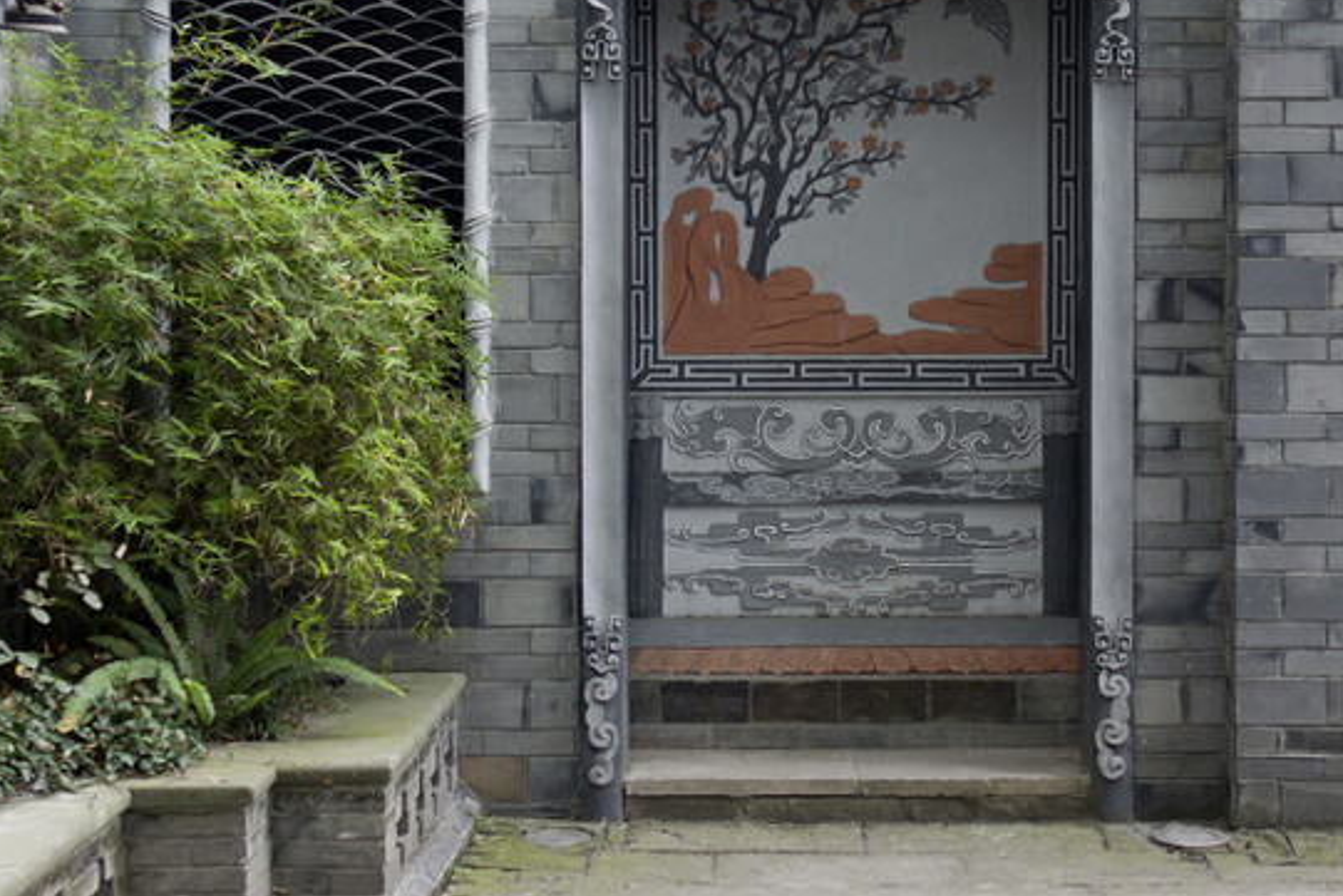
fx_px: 2649
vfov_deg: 19.2
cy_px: 320
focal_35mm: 71
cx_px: 869
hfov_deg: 28.3
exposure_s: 1/40
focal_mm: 11.89
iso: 80
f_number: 2.2
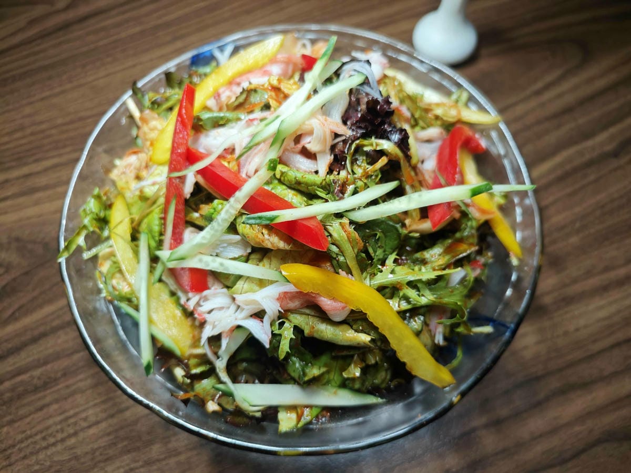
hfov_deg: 73.9
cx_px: 316
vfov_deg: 58.9
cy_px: 236
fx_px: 419
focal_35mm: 23
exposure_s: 1/600
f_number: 2
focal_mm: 8.72
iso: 640
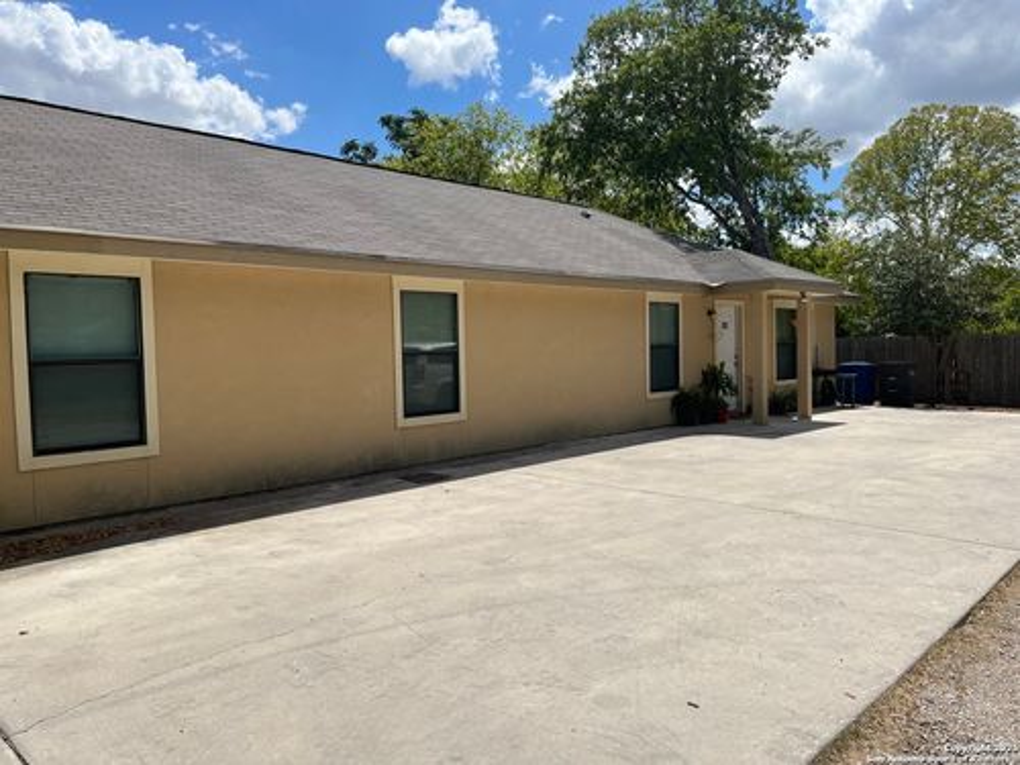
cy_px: 382
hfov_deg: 67.3
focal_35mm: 26
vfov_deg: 53.1
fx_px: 766
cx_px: 510
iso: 50
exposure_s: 1/6173
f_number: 1.6
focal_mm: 5.1
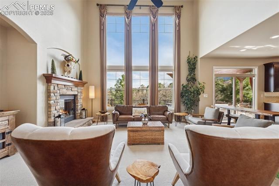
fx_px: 116
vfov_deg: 77.3
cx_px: 140
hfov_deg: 100.4
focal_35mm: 15
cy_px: 93
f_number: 6.3
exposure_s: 1/160
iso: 400
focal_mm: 15
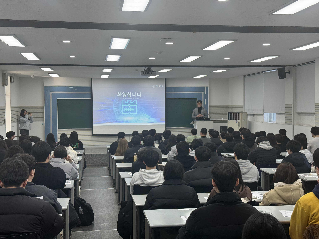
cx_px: 160
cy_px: 120
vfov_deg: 30.3
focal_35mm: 48
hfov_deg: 39.7
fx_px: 442
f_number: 1.78
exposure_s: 1/120
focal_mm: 6.76
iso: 64
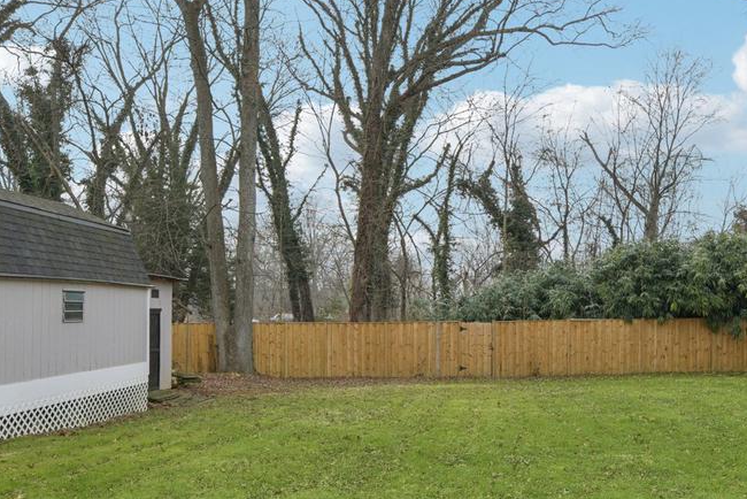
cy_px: 298
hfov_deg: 59.9
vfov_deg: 42.2
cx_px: 437
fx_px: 644
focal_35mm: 31
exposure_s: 1/125
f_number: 8
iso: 100
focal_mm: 14
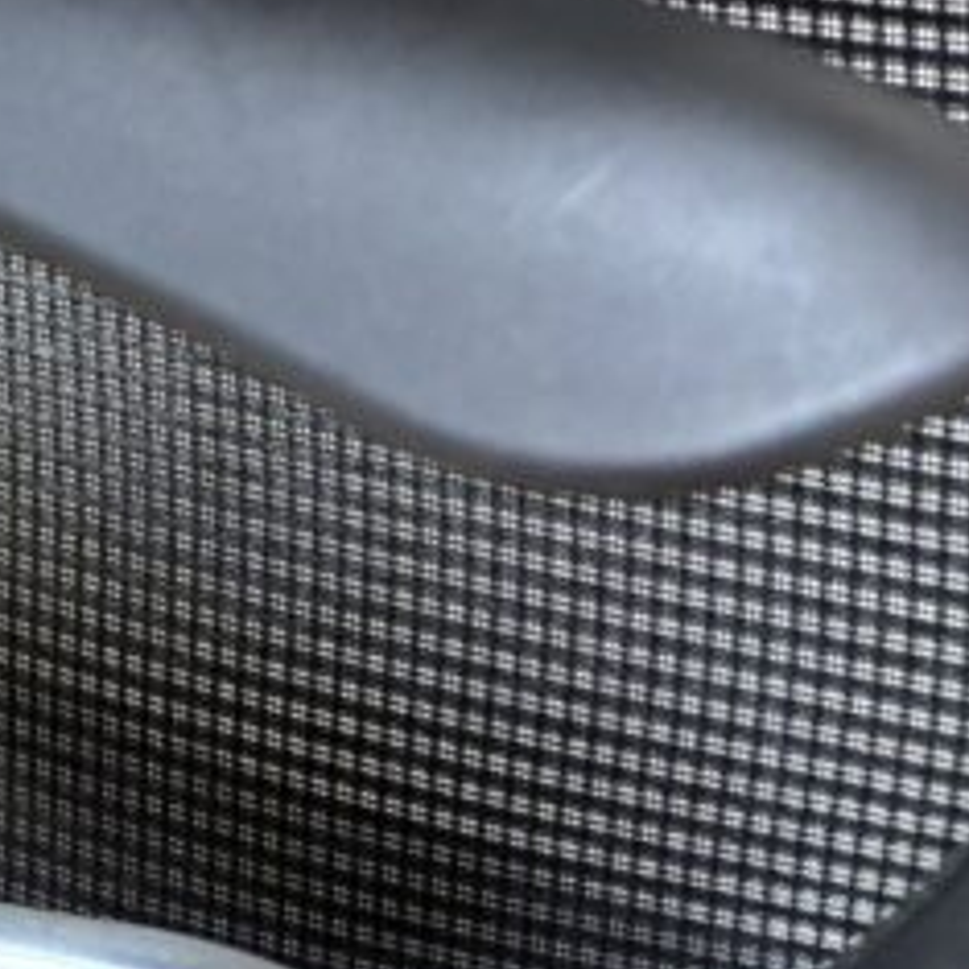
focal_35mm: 100
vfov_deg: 15.7
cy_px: -561
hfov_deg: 14.4
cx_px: -990
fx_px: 3167
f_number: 1.6
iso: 250
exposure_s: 1/60
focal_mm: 5.96
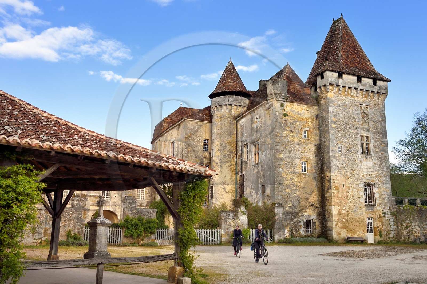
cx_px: 214
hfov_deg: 50.7
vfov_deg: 35.0
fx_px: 450
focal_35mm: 38
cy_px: 142
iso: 400
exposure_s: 1/250
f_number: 11
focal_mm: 38
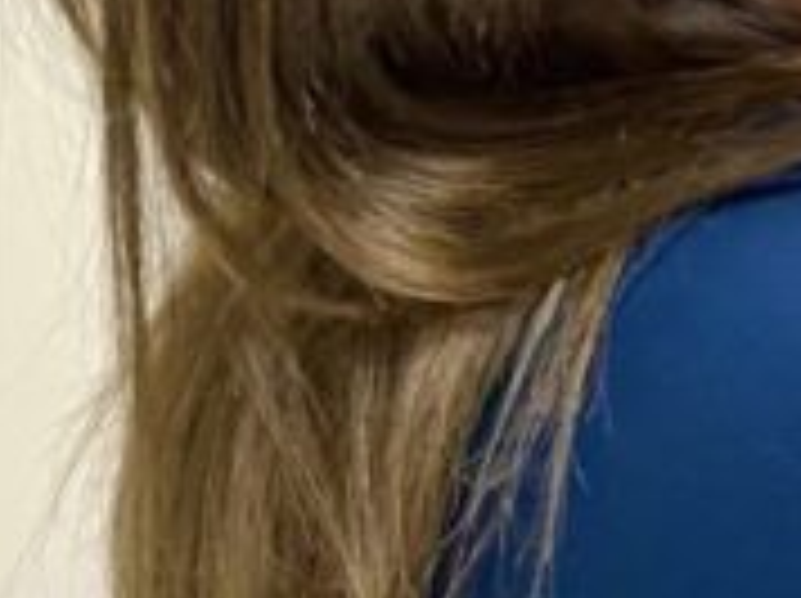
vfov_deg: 12.7
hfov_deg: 15.9
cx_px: 1112
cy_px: 72
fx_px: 2681
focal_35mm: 116
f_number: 1.8
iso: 320
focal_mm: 4.25
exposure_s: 1/60
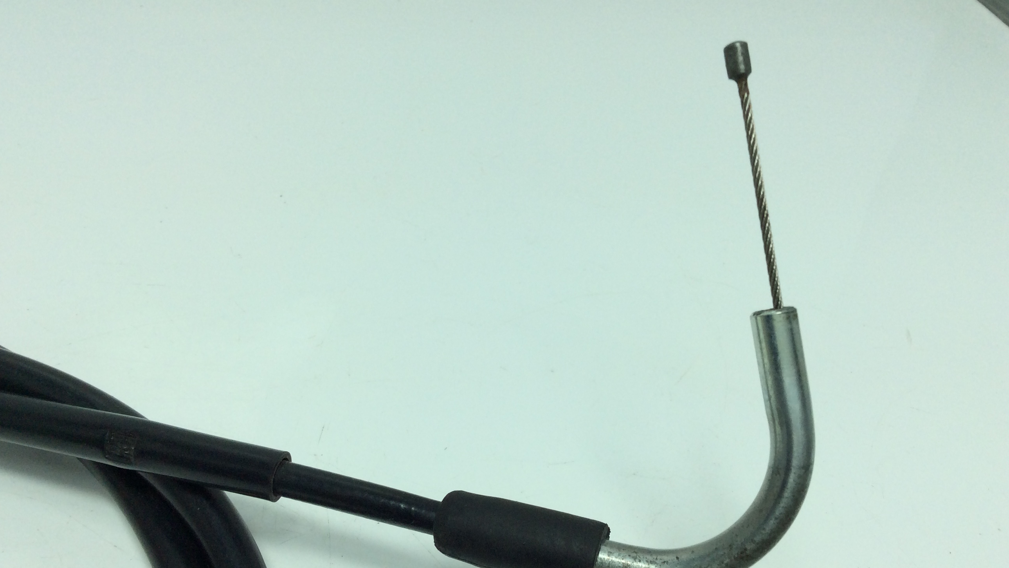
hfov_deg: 56.6
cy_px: 342
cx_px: 505
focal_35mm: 35
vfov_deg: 33.6
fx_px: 936
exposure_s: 1/602
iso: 32
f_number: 2.4
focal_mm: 3.3
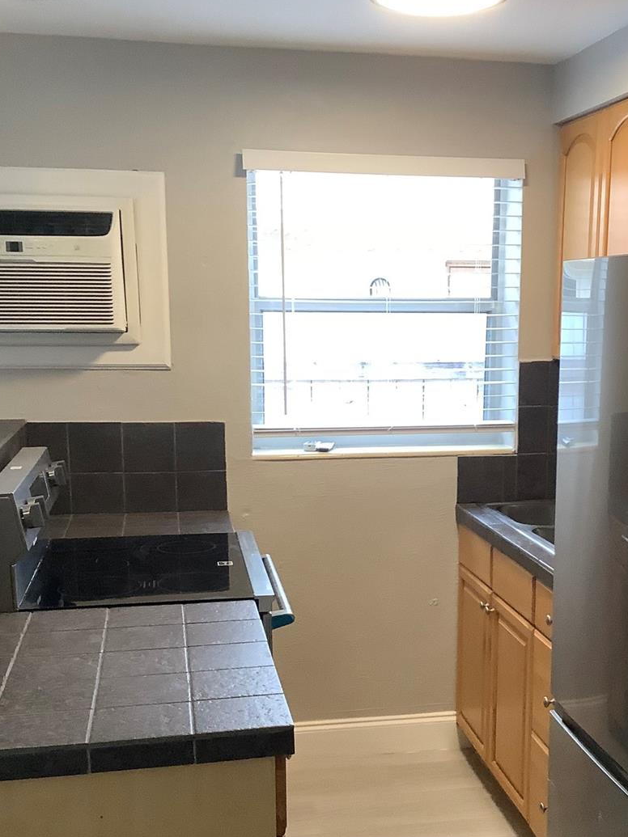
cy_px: 535
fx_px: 1113
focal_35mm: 46
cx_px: 401
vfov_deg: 40.9
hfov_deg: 31.3
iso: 160
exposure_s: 1/60
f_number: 2.4
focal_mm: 3.3
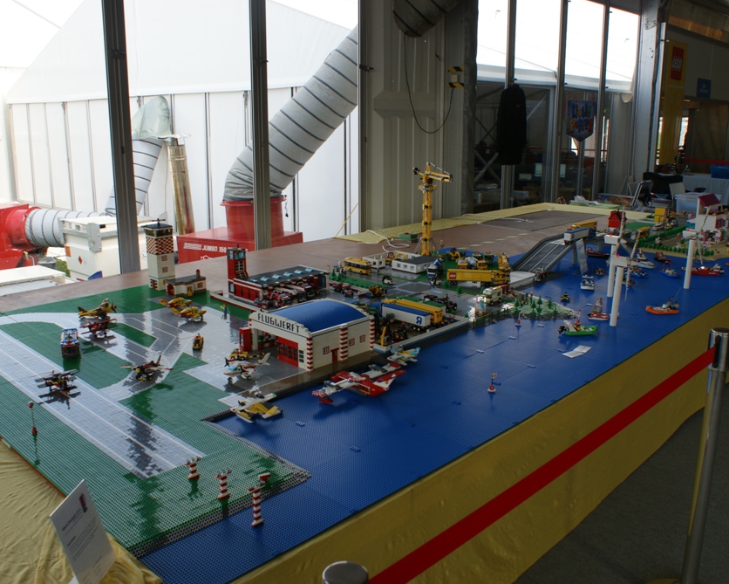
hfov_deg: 57.2
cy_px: 293
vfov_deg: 47.1
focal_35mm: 31
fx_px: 669
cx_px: 378
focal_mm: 18
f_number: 7.1
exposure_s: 1/60
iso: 100
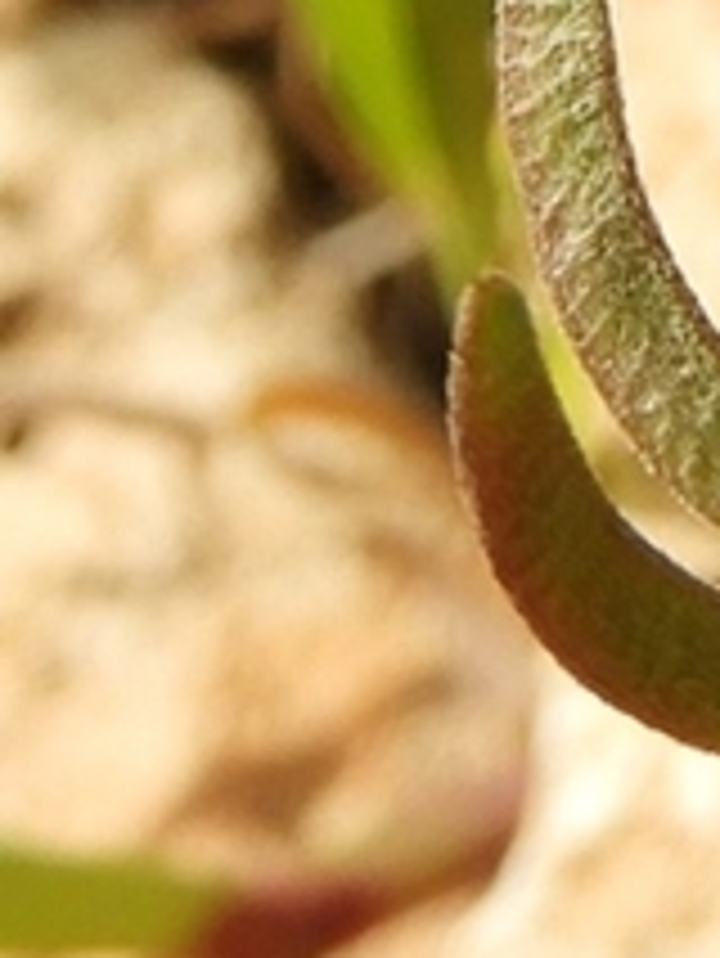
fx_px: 3380
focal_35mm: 122
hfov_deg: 11.1
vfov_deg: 16.0
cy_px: 166
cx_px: 1395
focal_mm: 5.4
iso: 100
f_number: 3.5
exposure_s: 1/1250
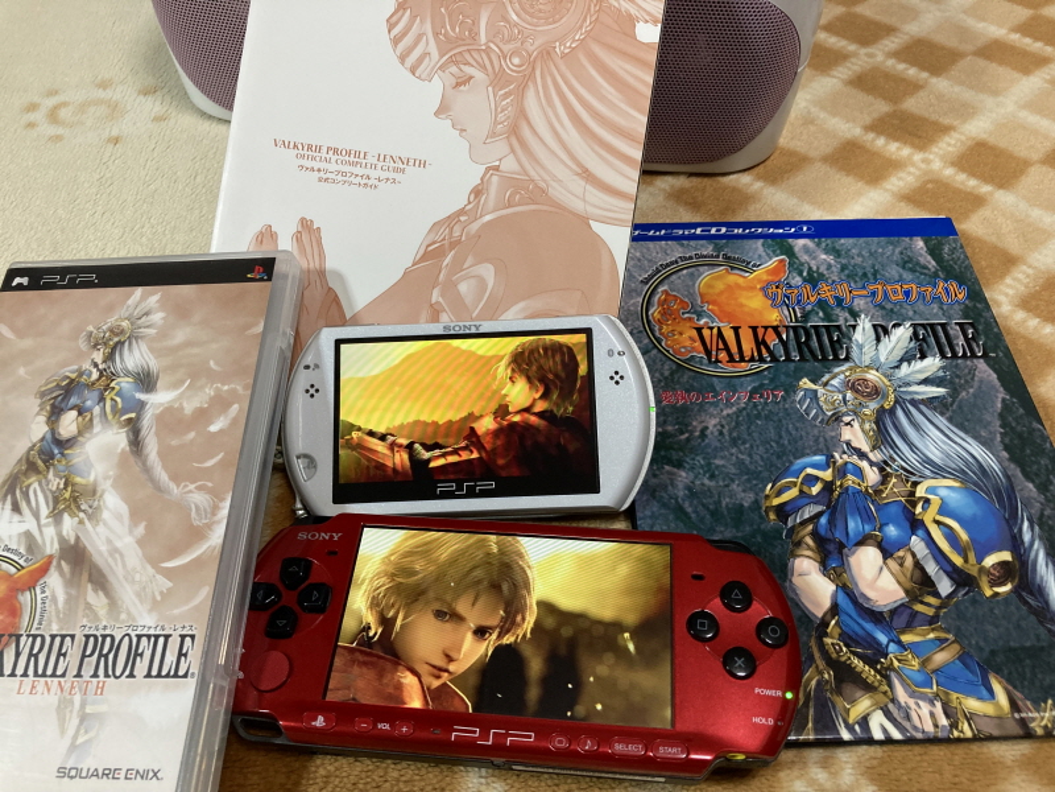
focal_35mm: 28
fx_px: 853
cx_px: 528
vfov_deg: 49.7
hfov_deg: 63.4
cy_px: 396
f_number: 1.8
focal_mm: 3.99
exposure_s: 1/60
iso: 200
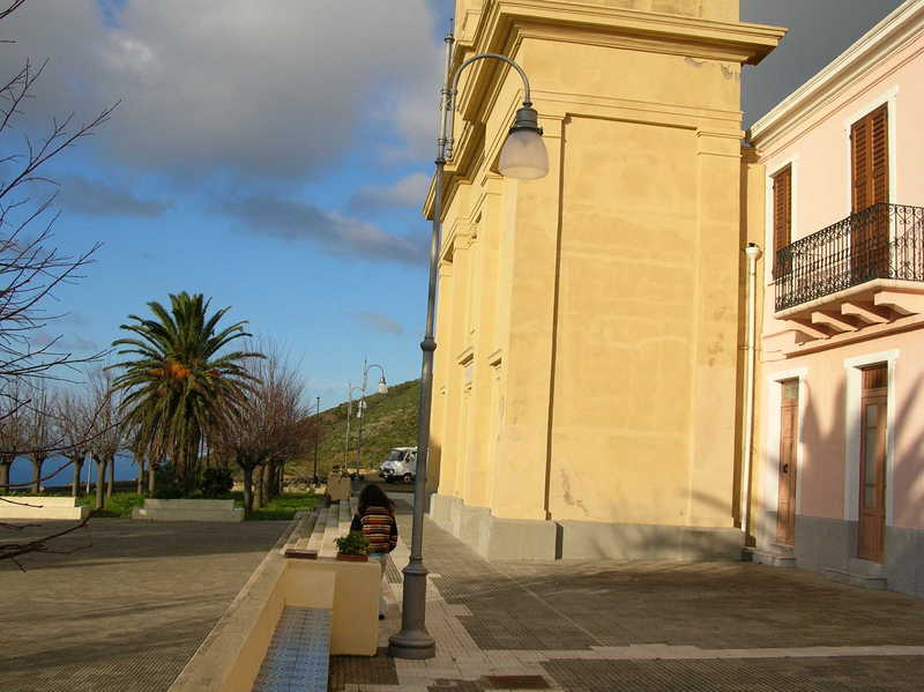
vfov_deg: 39.6
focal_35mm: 36
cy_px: 346
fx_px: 960
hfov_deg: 51.4
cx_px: 462
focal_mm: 6
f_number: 3.7
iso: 50
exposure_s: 1/722
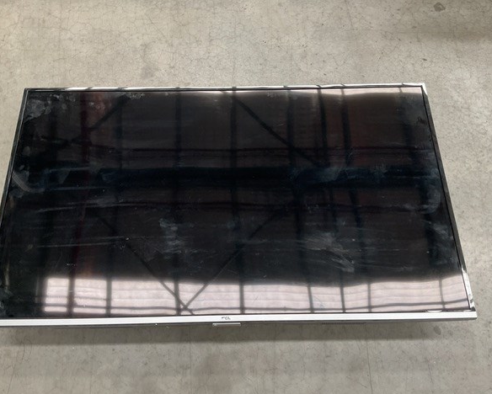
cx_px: 239
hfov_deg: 57.1
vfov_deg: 47.2
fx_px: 452
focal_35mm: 31
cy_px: 201
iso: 50
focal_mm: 3
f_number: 1.8
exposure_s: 1/50
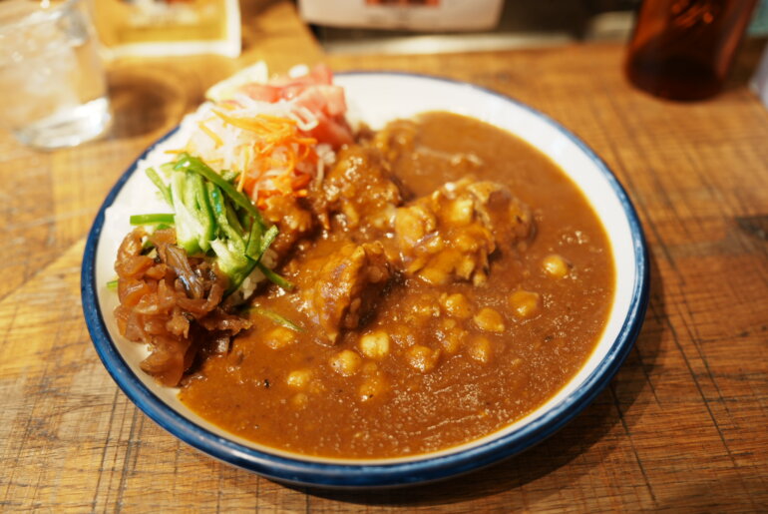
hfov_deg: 60.2
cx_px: 384
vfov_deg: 42.4
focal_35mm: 31
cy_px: 257
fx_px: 662
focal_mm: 31
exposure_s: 1/40
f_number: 2.8
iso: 320
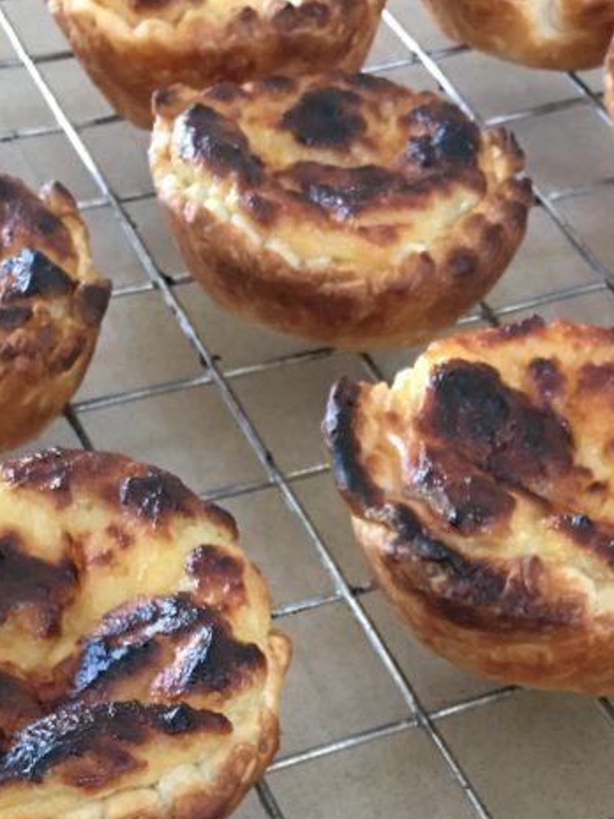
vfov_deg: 27.8
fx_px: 1514
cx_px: 517
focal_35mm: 64
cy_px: 886
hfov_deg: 22.5
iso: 100
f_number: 2.2
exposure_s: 1/17
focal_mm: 4.15
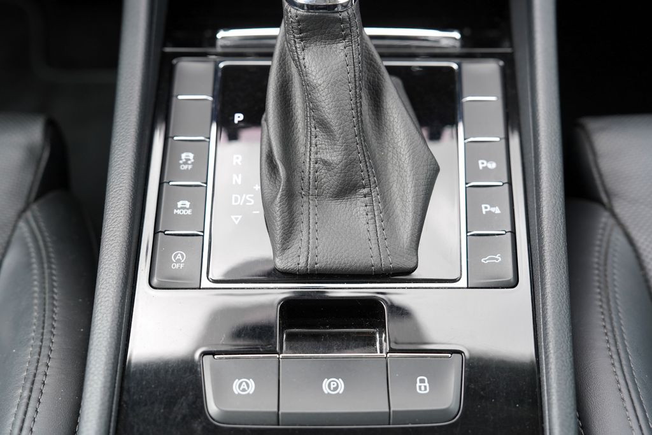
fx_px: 743
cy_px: 218
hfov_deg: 47.4
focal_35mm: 41
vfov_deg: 32.6
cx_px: 326
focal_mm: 41
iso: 320
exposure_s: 1/60
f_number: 4
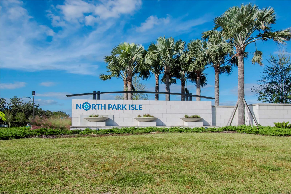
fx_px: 242
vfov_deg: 43.6
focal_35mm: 30
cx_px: 146
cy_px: 97
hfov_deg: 61.9
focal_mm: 20
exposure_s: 1/800
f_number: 18
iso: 640
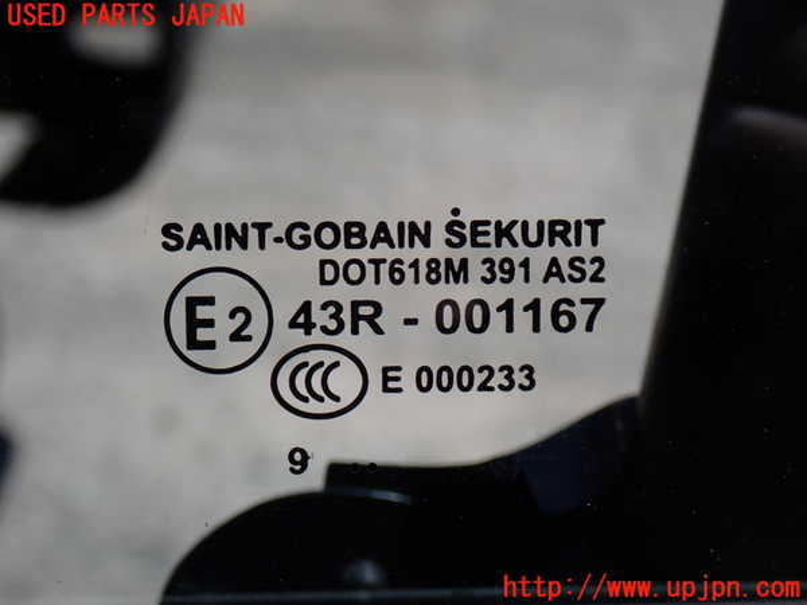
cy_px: 302
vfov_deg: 16.8
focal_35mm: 88
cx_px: 404
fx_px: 2052
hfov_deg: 22.3
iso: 100
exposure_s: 1/500
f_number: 6.3
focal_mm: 15.66
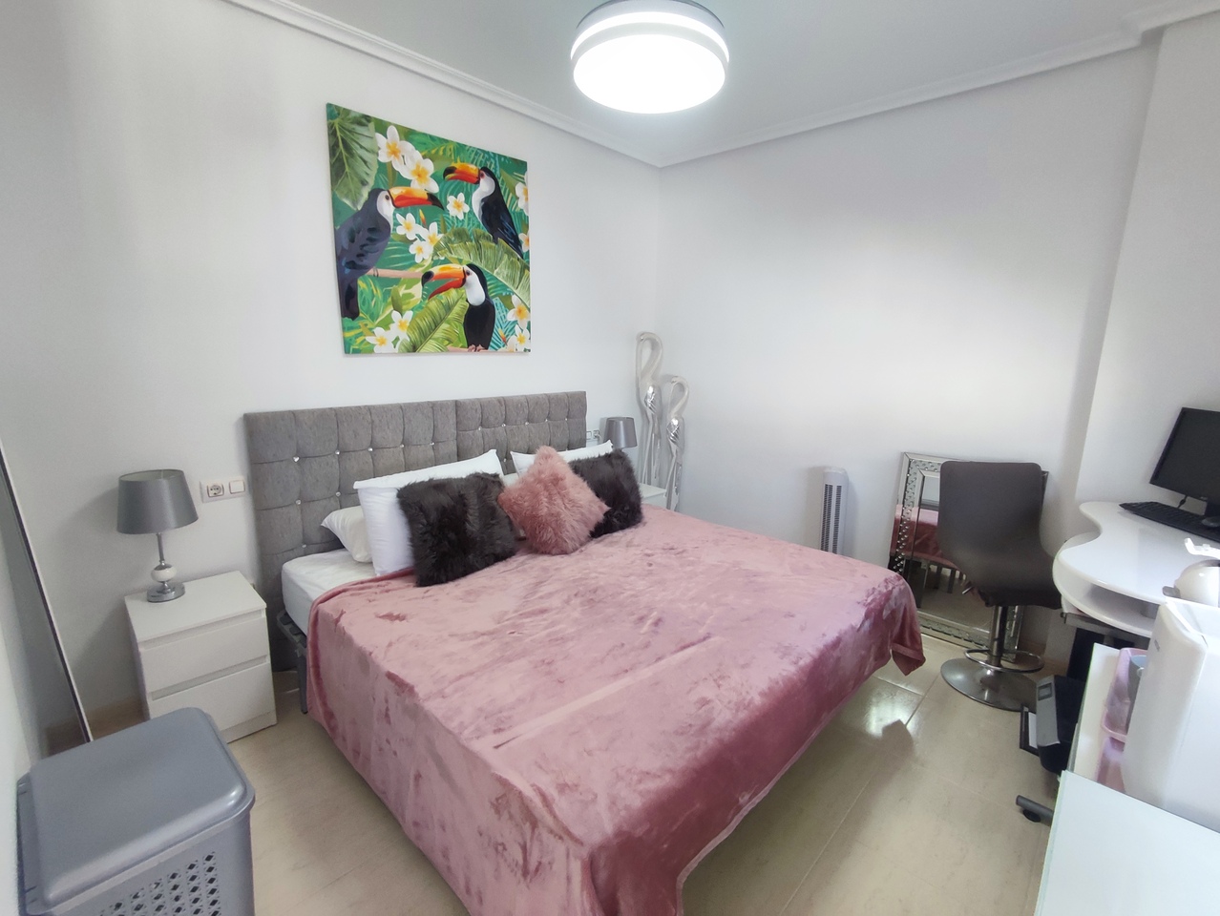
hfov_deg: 94.5
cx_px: 610
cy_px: 458
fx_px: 564
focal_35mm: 16
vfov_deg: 78.2
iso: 211
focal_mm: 1.65
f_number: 2.2
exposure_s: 1/50
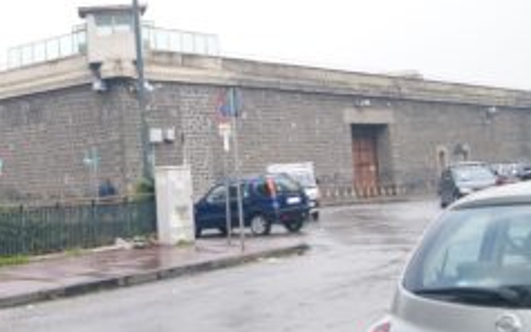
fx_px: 839
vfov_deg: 22.3
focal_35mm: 58
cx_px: 52
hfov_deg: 33.3
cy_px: 120
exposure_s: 1/160
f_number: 3.5
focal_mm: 18
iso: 100
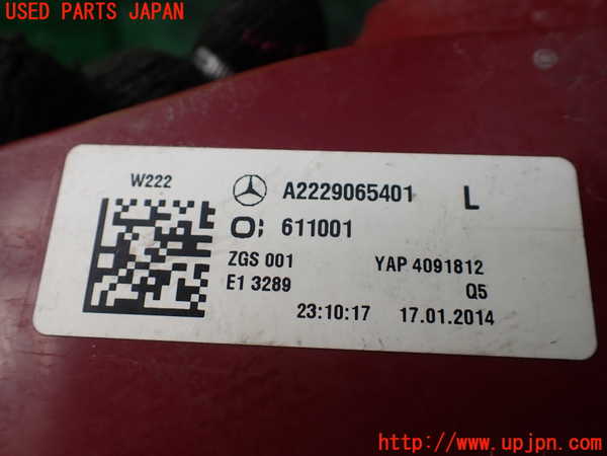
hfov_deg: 60.0
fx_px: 526
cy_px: 228
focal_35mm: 30
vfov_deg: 46.8
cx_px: 304
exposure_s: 1/125
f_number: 2.3
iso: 125
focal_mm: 5.4
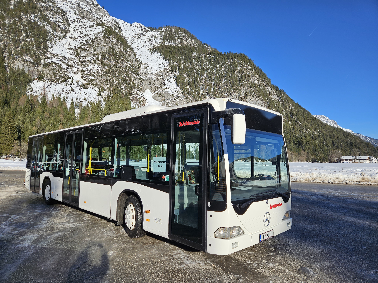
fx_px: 251
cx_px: 189
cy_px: 142
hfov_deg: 73.9
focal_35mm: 23
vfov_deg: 58.9
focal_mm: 5.4
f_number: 1.8
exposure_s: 1/2524
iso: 25
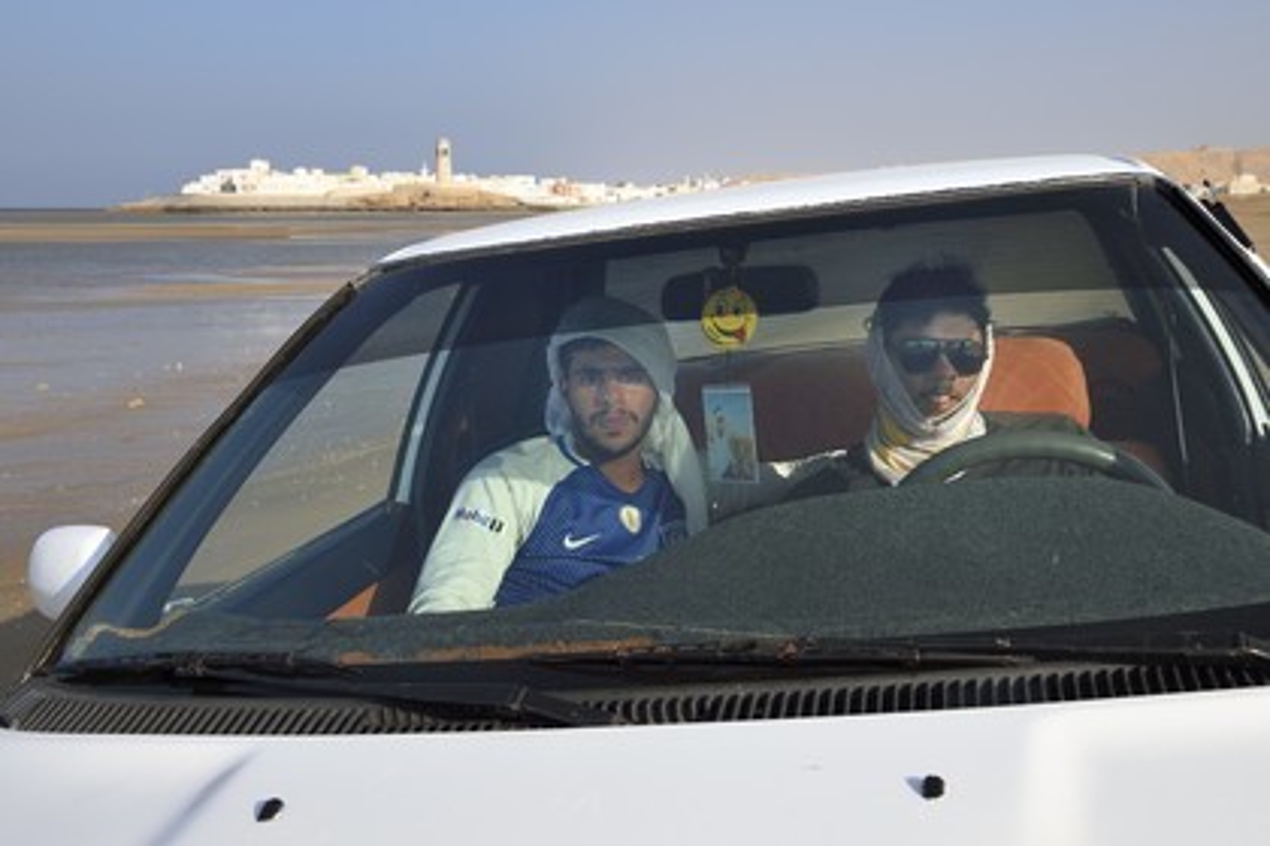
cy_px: 423
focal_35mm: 38
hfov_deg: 50.7
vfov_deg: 35.1
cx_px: 635
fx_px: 1340
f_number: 11
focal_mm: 38
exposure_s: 1/200
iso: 200
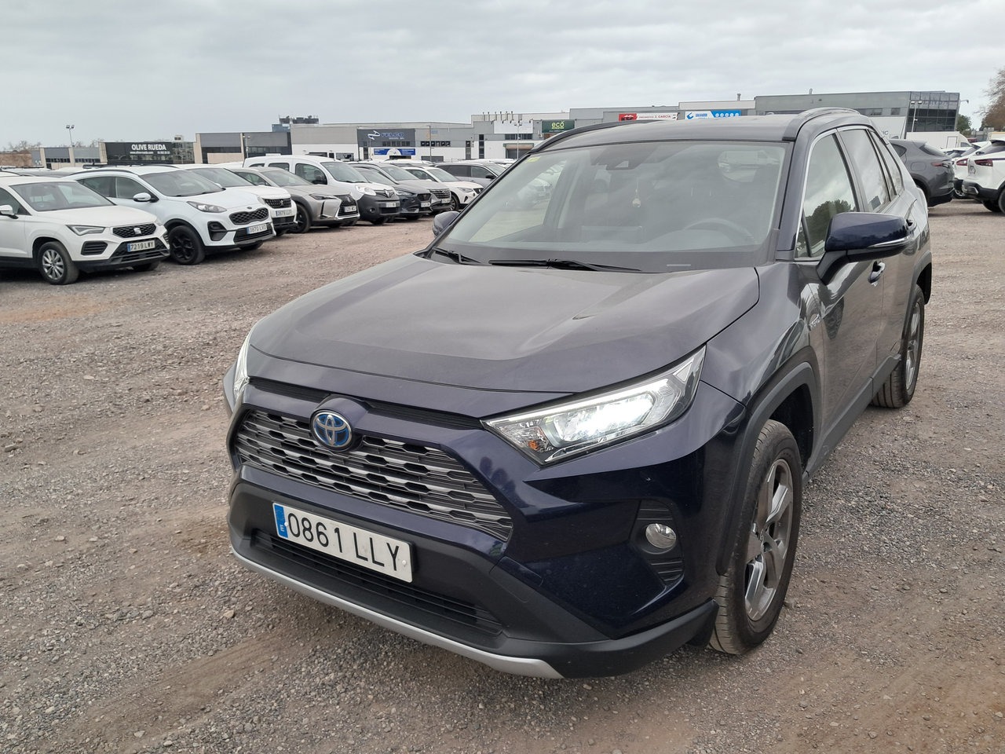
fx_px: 784
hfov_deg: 65.3
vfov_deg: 51.4
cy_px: 377
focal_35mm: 27
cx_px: 502
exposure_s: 1/50
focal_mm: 4
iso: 50
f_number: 1.8
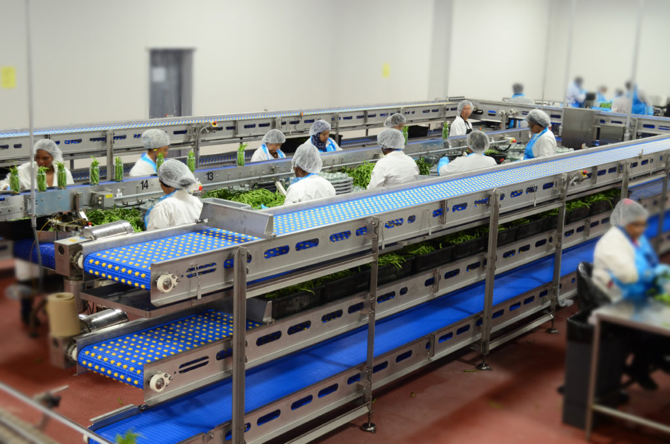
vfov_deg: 26.4
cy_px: 222
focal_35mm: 51
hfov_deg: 39.0
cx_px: 335
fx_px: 947
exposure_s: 1/25
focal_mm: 34
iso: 640
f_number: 5
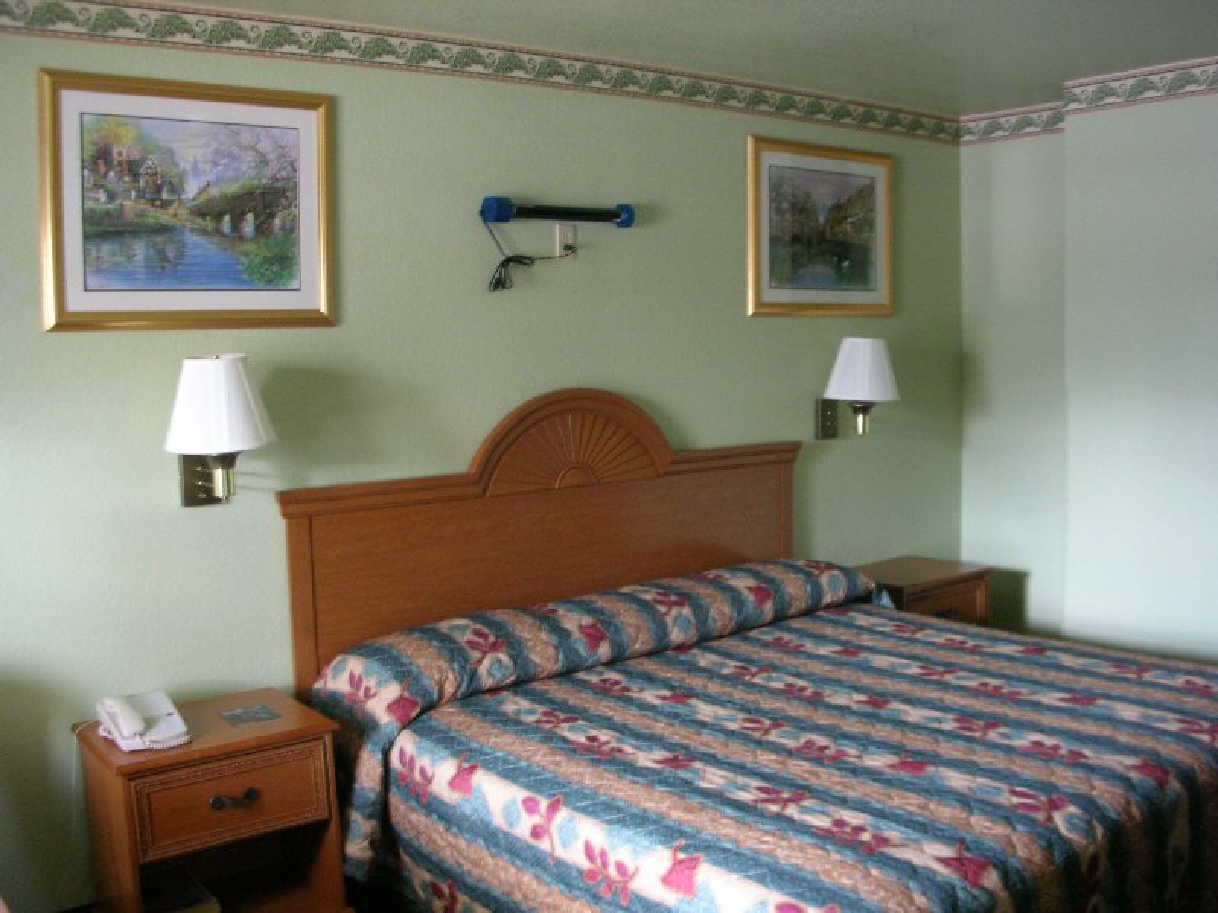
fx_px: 1232
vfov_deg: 40.7
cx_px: 609
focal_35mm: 35
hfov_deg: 52.6
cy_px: 456
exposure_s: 1/4.2
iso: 134
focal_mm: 5.8
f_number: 3
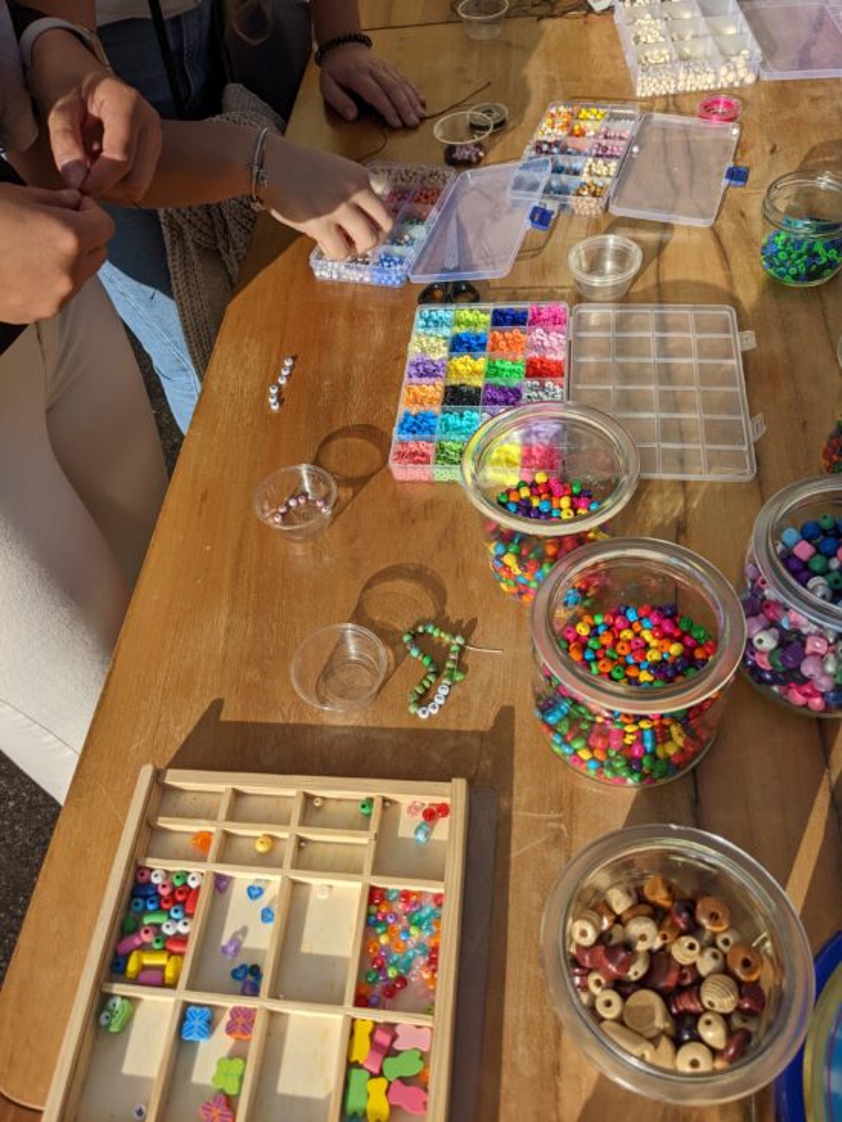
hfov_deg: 51.4
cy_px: 561
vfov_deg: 65.3
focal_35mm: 27
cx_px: 421
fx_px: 875
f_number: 1.73
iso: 60
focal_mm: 4.38
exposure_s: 1/5882
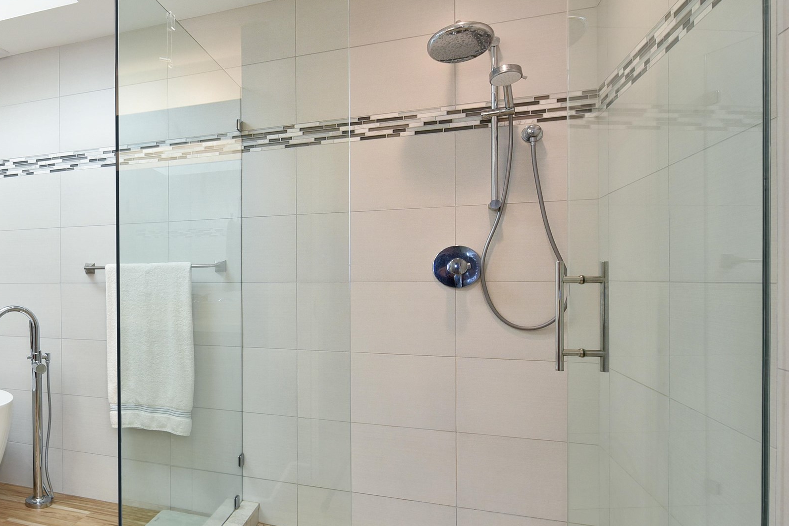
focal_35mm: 27
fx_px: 592
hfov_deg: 58.8
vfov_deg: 47.9
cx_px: 97
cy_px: 283
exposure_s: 1/60
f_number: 16
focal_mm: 14
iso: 1600
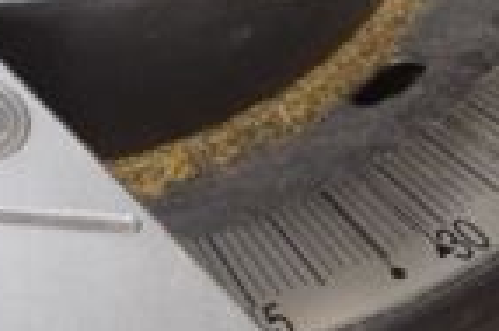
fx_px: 5126
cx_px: -555
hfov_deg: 5.4
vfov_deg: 3.7
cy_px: -305
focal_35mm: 370
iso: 900
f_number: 5.6
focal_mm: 55
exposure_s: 1/60
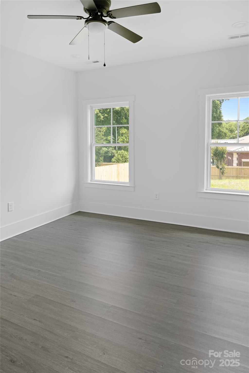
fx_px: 249
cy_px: 186
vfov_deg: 73.7
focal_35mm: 24
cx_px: 124
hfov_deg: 53.1
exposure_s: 1/4
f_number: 9
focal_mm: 24
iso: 400
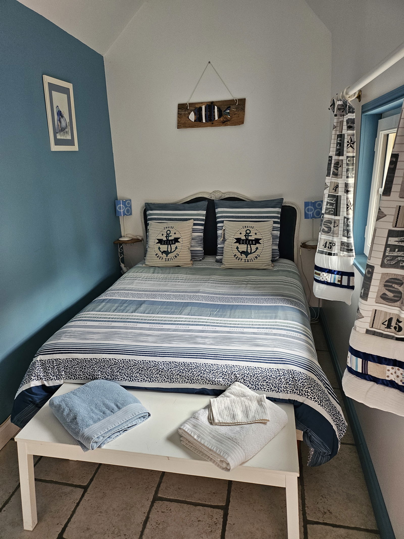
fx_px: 373
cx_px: 202
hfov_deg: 56.8
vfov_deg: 71.6
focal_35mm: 24
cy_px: 270
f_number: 1.8
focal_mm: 5
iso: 200
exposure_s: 1/100
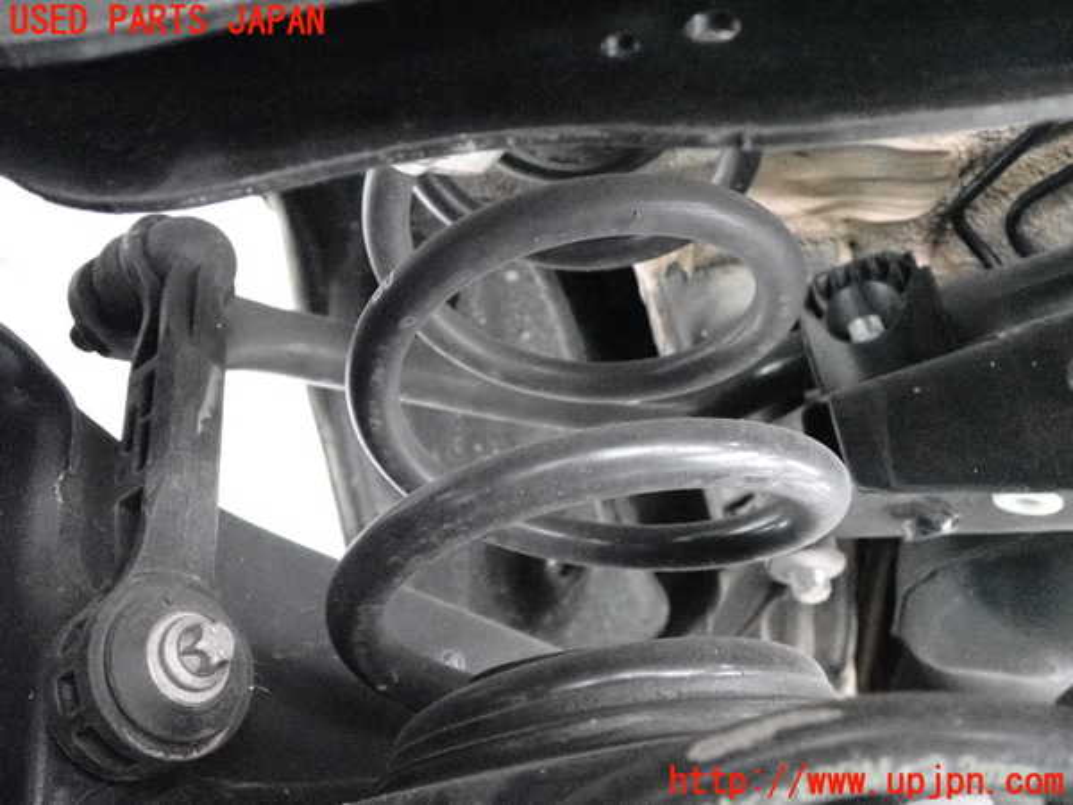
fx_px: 930
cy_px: 402
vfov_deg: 46.8
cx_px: 536
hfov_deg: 60.0
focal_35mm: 30
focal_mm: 5.4
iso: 6400
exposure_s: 1/125
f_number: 2.3
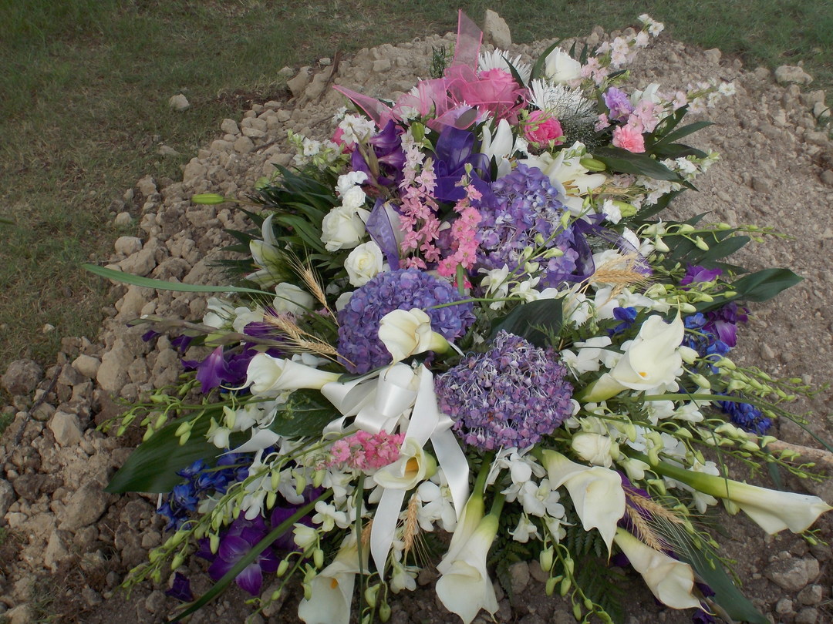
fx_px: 1660
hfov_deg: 28.2
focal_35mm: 69
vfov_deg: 21.3
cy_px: 312
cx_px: 416
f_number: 5.3
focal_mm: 9.7
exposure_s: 1/200
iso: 80
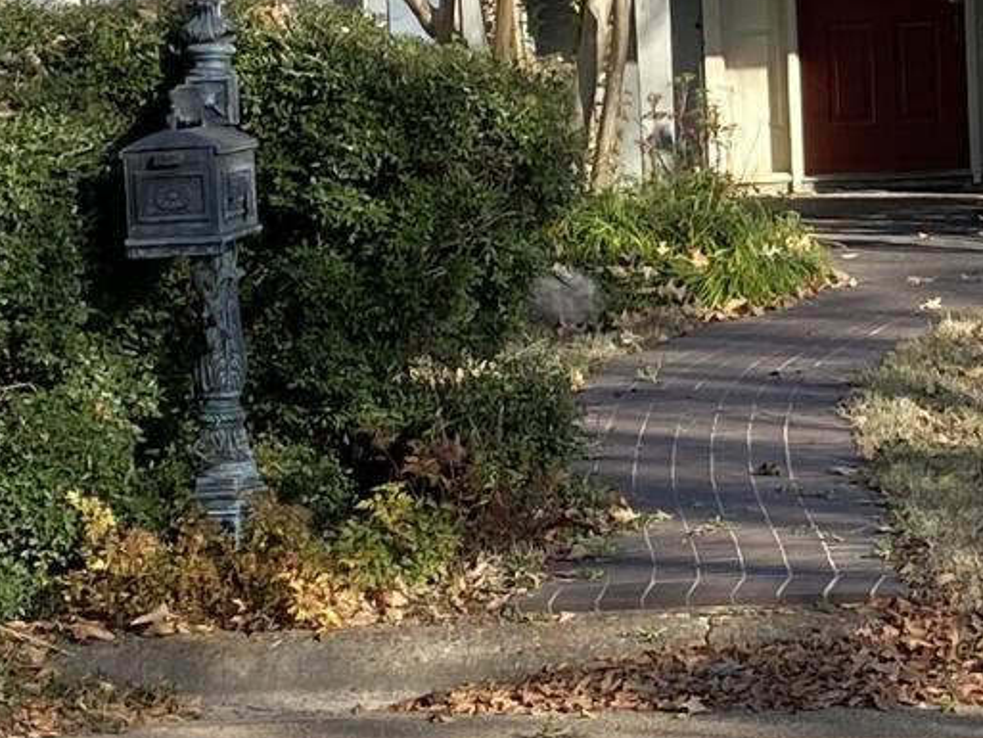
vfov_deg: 9.8
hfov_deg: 12.6
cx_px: 1240
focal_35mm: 152
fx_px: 4317
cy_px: 255
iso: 32
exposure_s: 1/1034
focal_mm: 4.25
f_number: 1.8
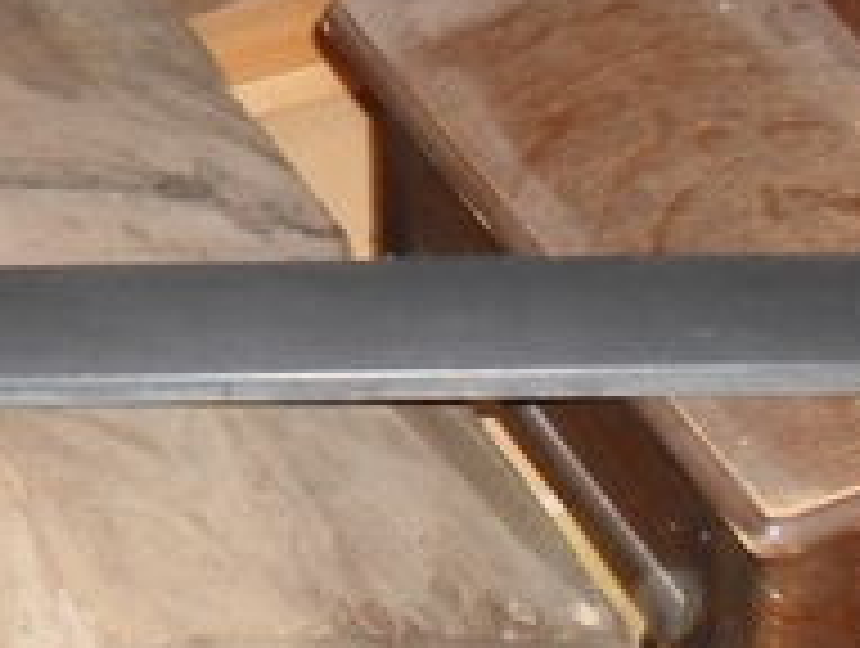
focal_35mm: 117
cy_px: 122
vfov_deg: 12.6
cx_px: 135
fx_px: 2912
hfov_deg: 16.6
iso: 400
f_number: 3.2
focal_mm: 6.3
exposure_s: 1/45
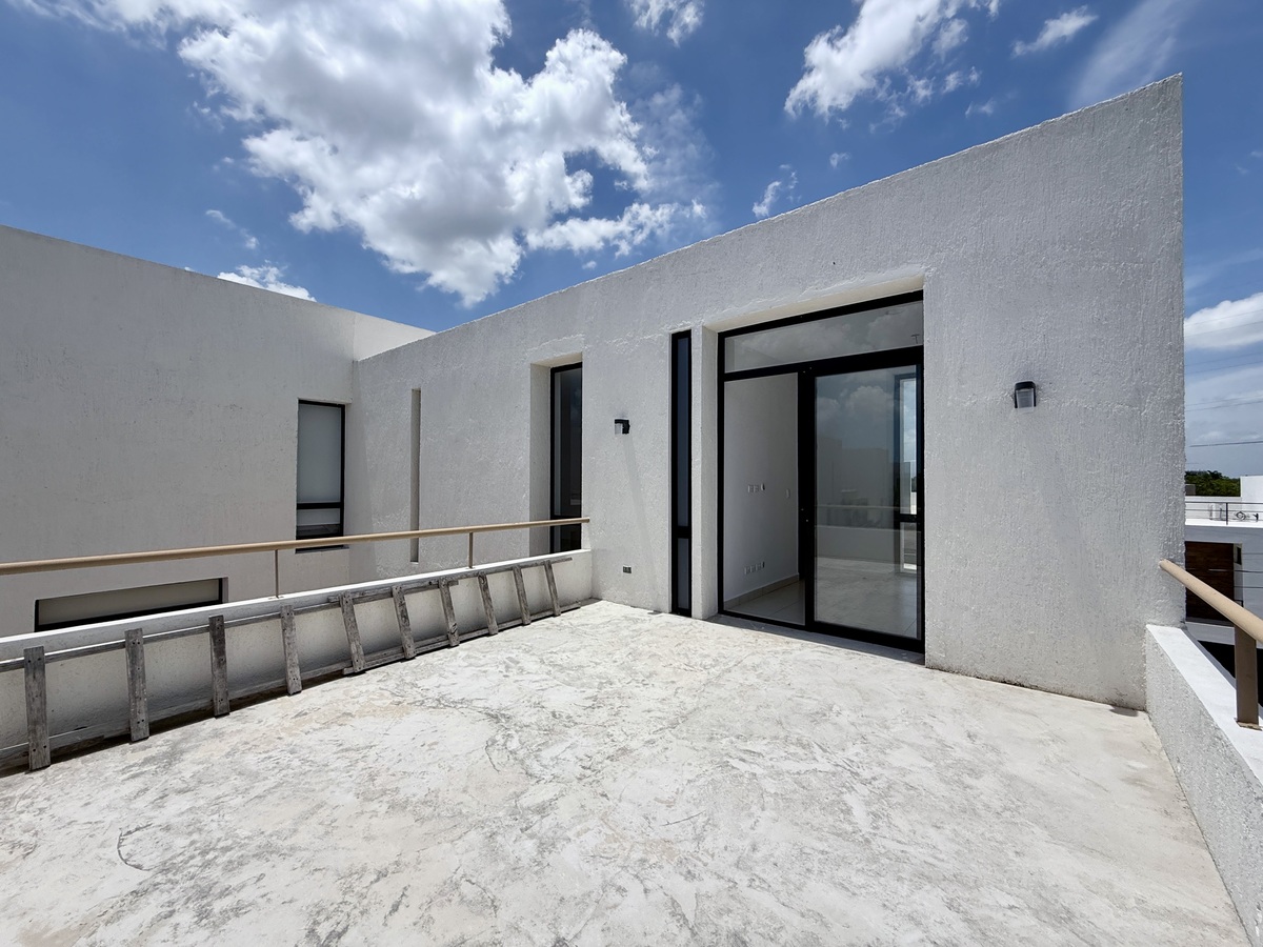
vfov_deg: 85.7
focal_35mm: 14
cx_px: 632
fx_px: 511
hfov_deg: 102.1
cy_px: 474
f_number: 2.2
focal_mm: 2.22
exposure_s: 1/4149
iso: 50
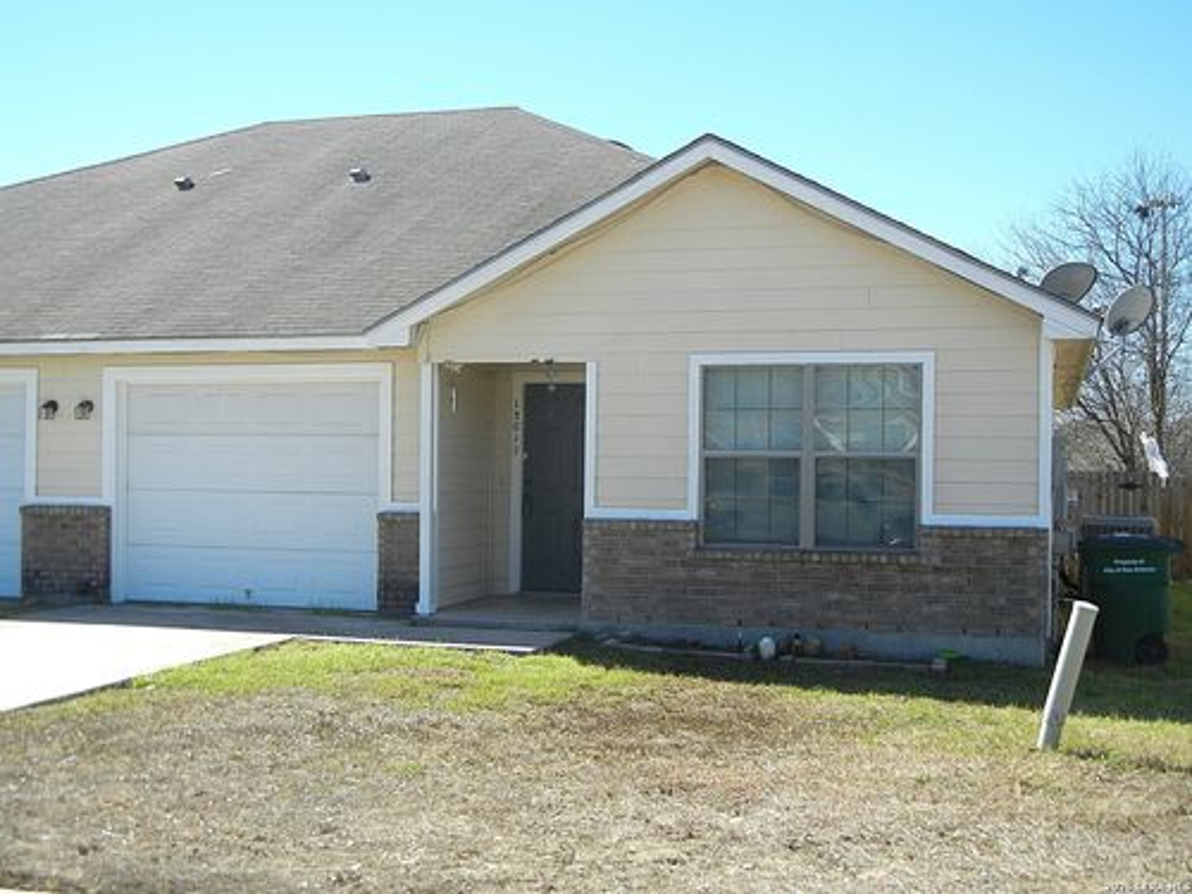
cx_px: 596
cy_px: 447
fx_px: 1550
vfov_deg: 32.2
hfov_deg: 42.1
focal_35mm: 45
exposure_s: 1/833
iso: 160
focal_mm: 8.1
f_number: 3.8
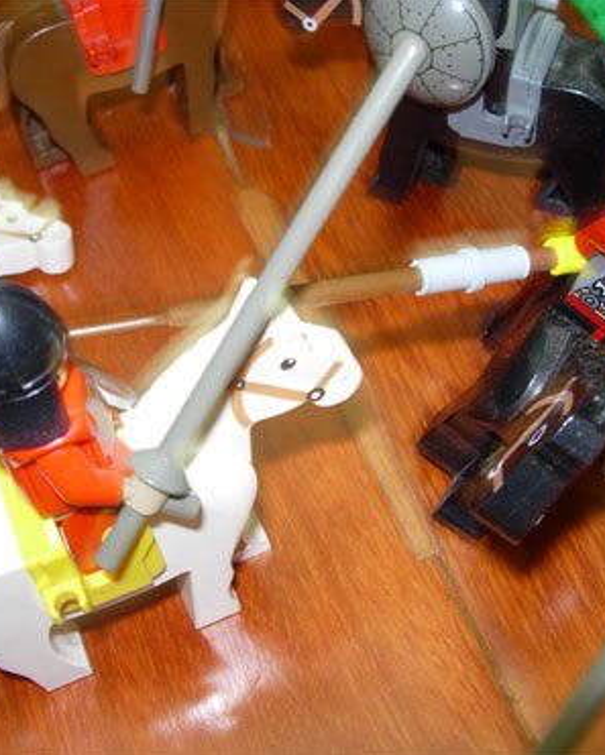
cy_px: 380
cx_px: 350
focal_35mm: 50
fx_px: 1119
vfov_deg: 37.3
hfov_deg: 30.2
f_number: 4.8
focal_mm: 7.8
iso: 79
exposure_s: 1
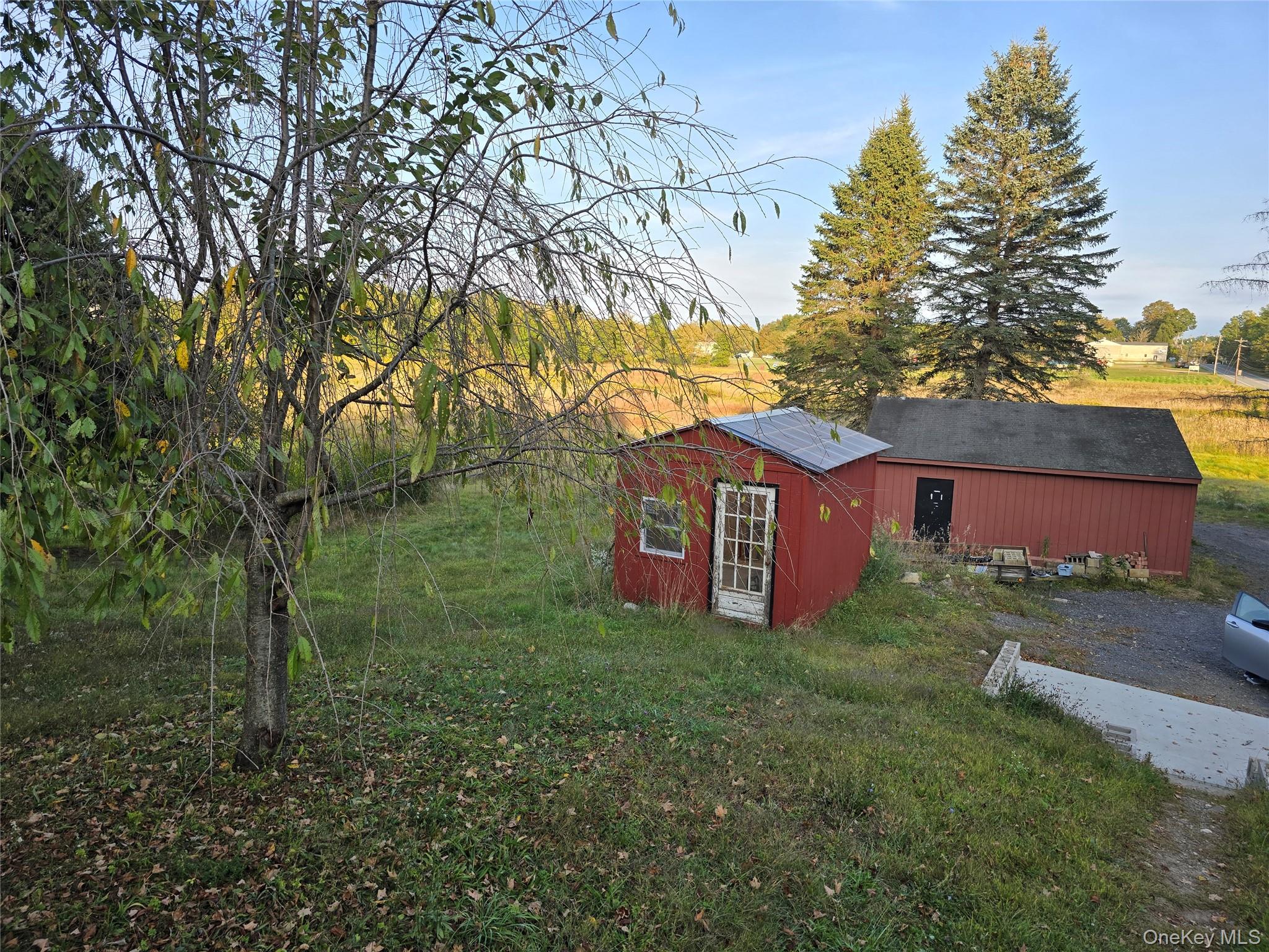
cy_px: 476
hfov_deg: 73.9
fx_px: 843
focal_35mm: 23
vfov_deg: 58.9
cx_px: 634
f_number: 1.7
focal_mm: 6.3
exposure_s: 1/192
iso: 12
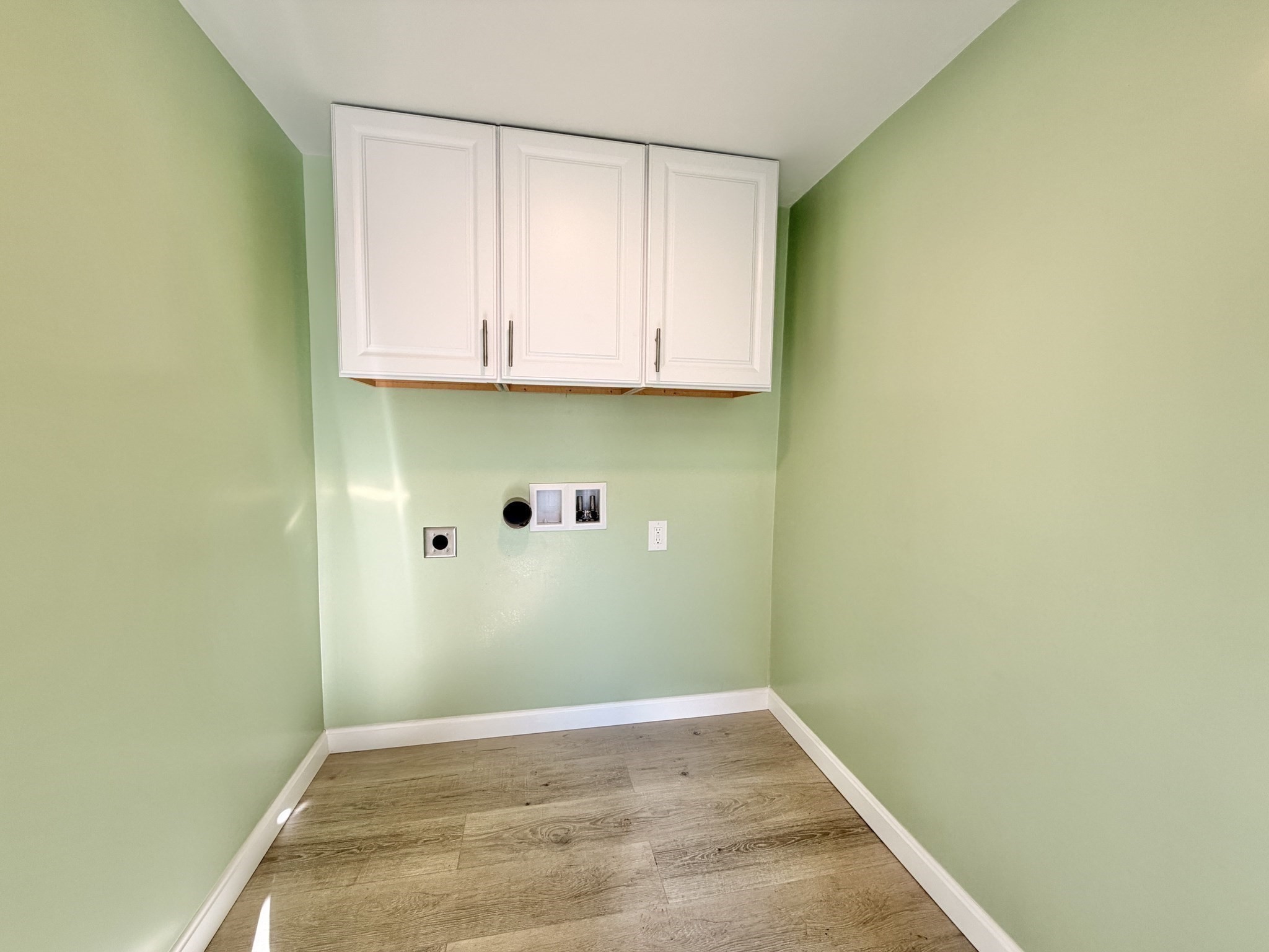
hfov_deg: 102.1
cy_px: 476
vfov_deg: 85.7
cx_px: 634
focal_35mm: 14
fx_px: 513
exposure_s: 1/120
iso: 125
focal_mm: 2.22
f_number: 2.2
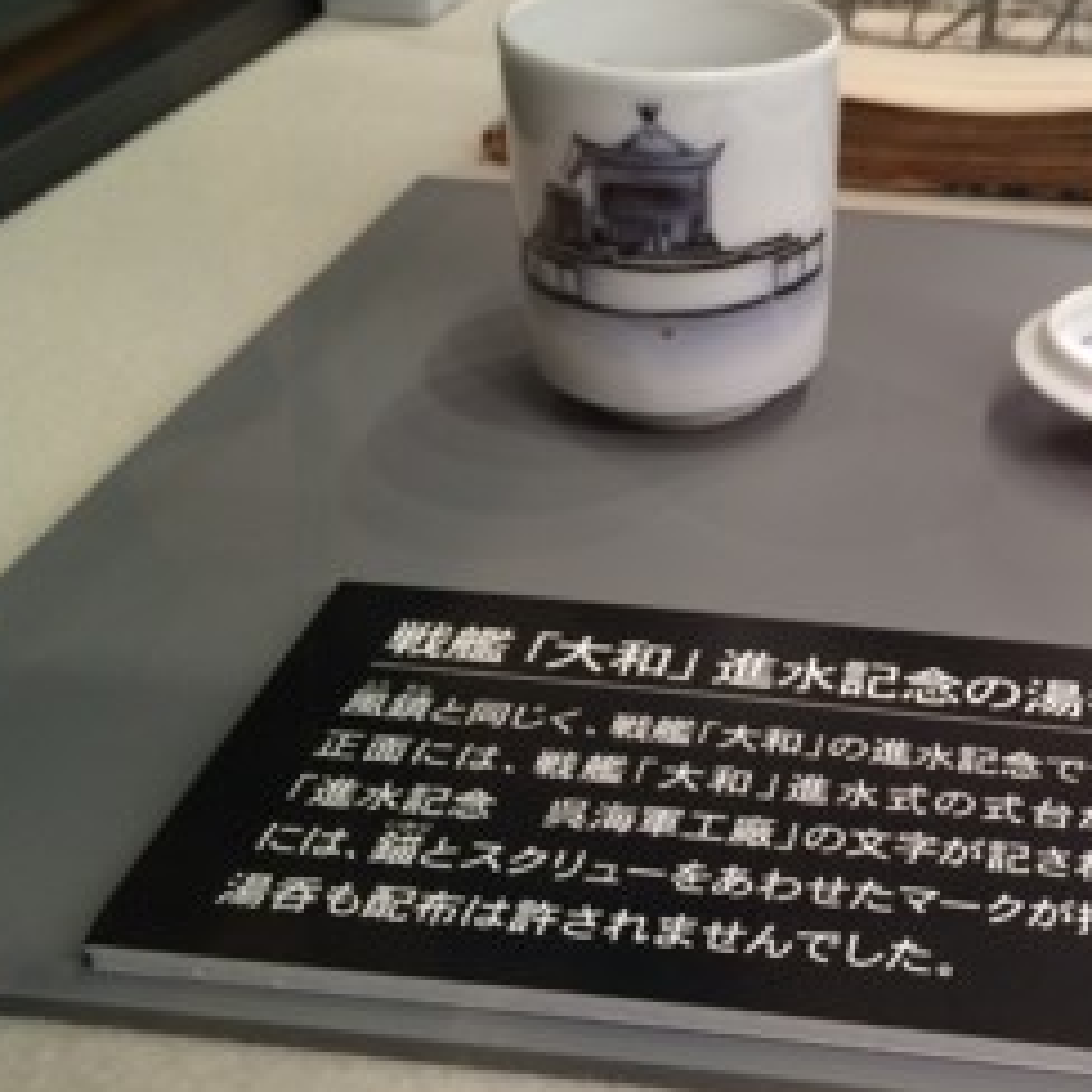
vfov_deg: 34.6
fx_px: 1749
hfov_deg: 33.2
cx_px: 944
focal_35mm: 49
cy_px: 456
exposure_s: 1/30
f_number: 2.2
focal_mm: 4.12
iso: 80
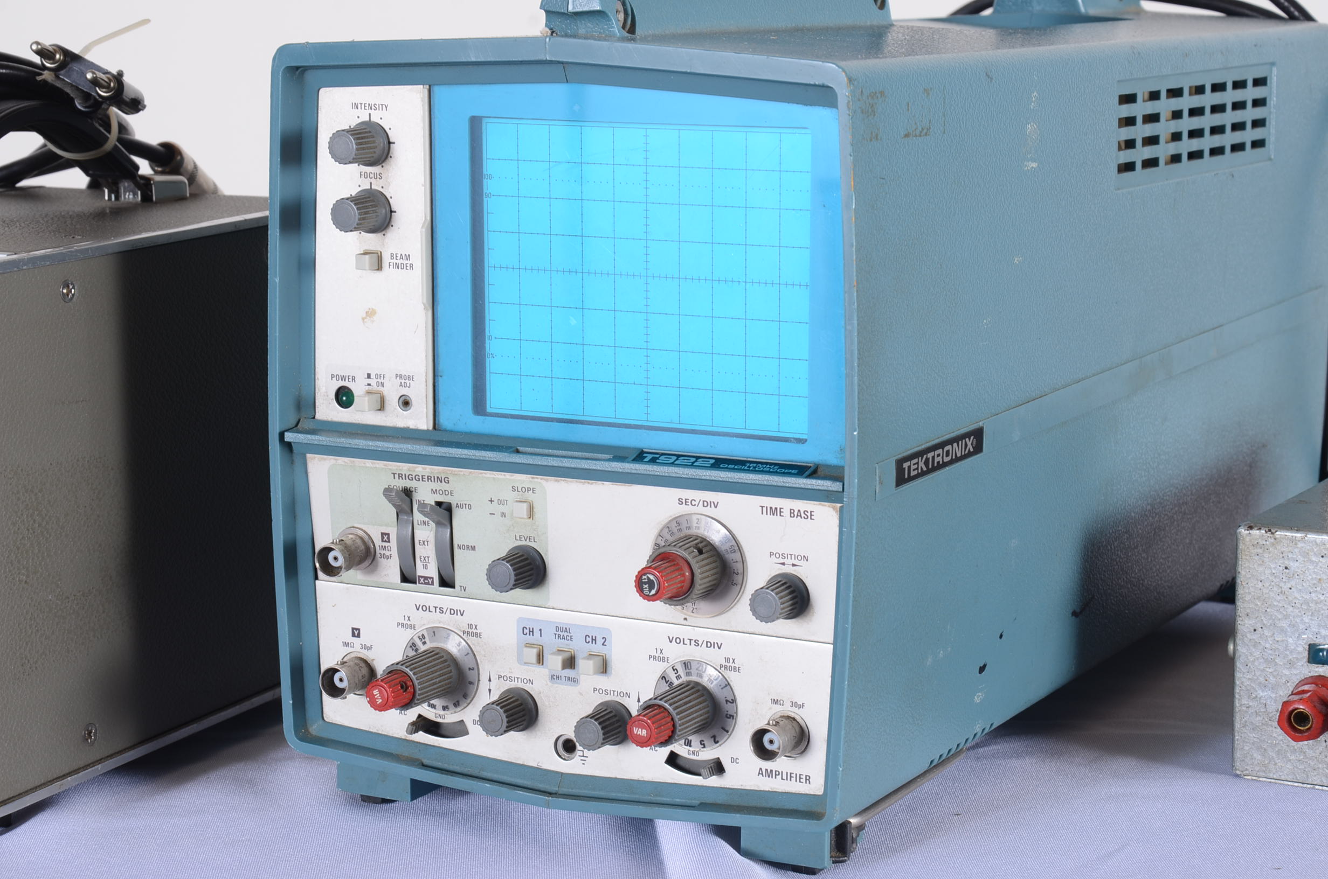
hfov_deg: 23.4
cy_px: 440
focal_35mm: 87
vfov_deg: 15.6
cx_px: 664
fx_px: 3203
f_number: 13
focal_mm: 58
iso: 160
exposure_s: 1/100
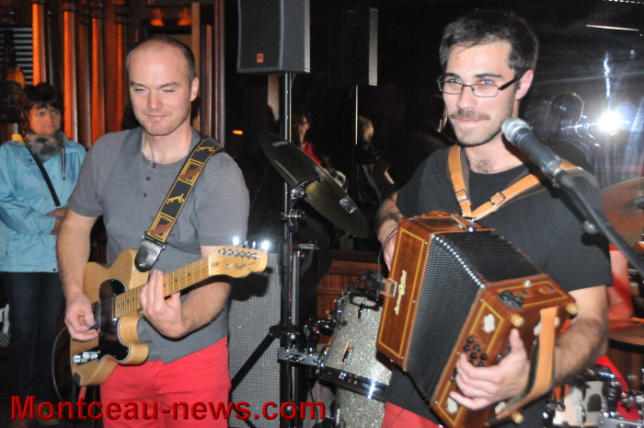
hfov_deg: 41.2
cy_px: 214
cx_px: 322
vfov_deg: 28.0
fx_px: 858
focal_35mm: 48
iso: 3200
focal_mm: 32
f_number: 4
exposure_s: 1/200
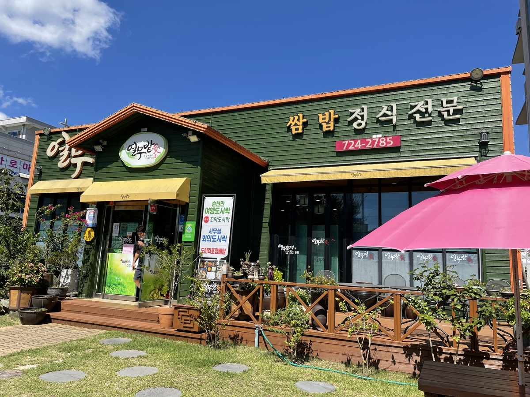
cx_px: 265
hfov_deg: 67.3
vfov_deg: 53.1
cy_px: 198
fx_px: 398
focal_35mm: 26
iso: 32
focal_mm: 4.2
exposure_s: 1/3300
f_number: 1.6
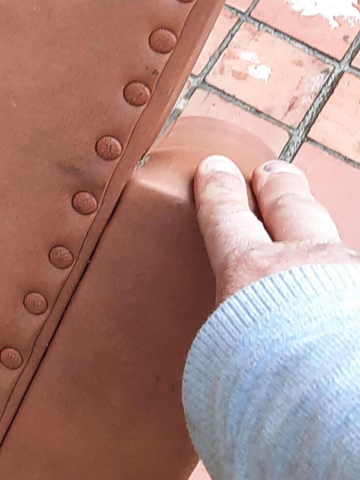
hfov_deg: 13.0
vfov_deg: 19.2
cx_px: -342
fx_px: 1387
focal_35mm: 100
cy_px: 36
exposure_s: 1/50
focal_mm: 4.6
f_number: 2
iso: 40
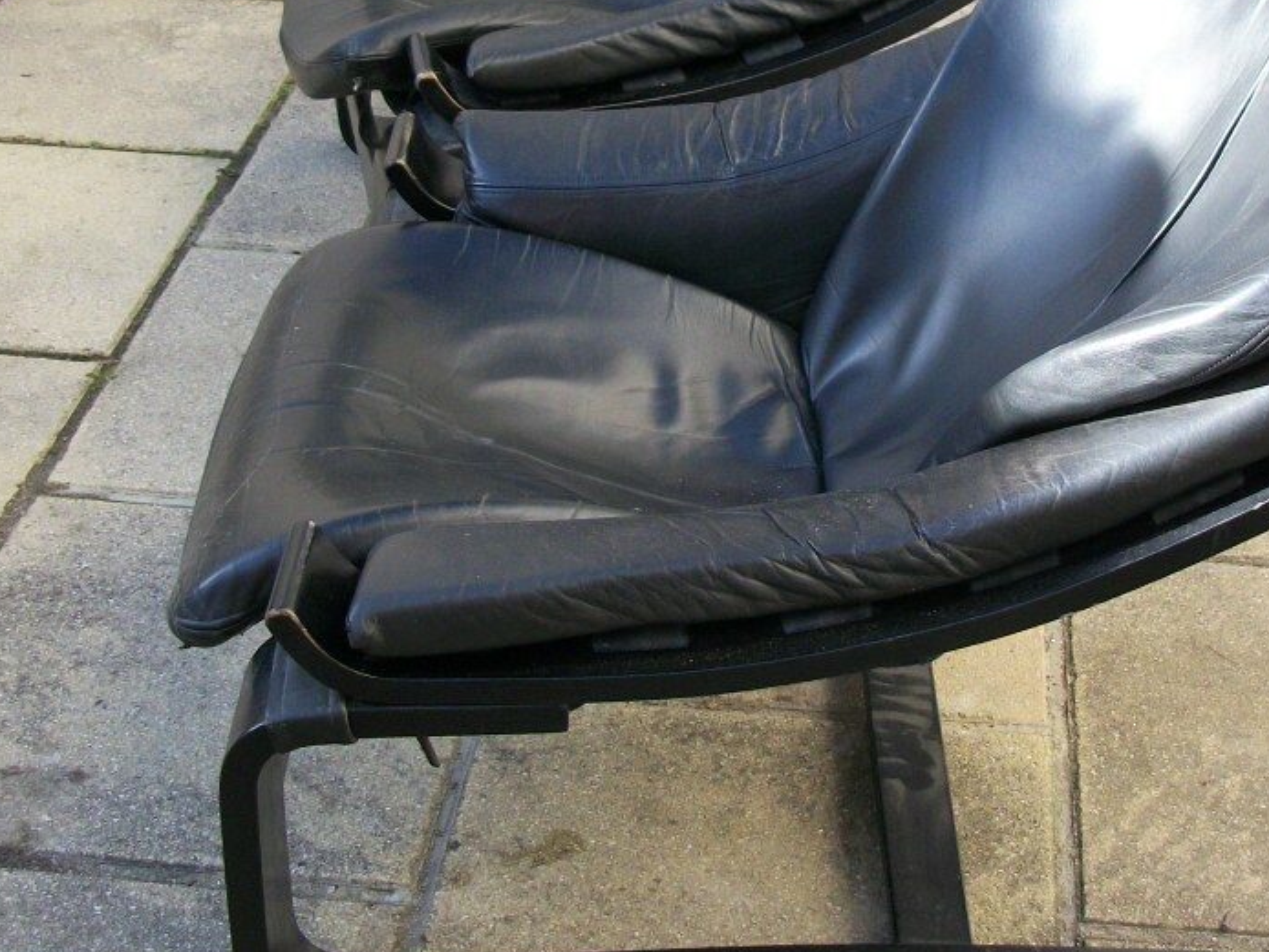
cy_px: 298
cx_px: 810
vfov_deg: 24.7
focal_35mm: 59
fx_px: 2164
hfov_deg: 32.5
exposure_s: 1/250
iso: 80
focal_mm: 5.7
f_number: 2.9
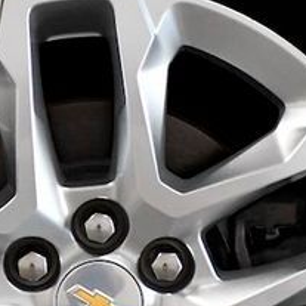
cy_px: 304
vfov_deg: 8.6
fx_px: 2020
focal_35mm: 202
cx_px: 90
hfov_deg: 8.7
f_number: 3.5
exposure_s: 1/2000
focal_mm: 32
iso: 2500
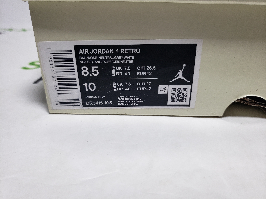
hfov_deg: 67.3
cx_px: 133
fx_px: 200
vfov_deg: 53.1
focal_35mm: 26
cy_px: 100
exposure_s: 1/417
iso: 50
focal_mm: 4.3
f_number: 1.5
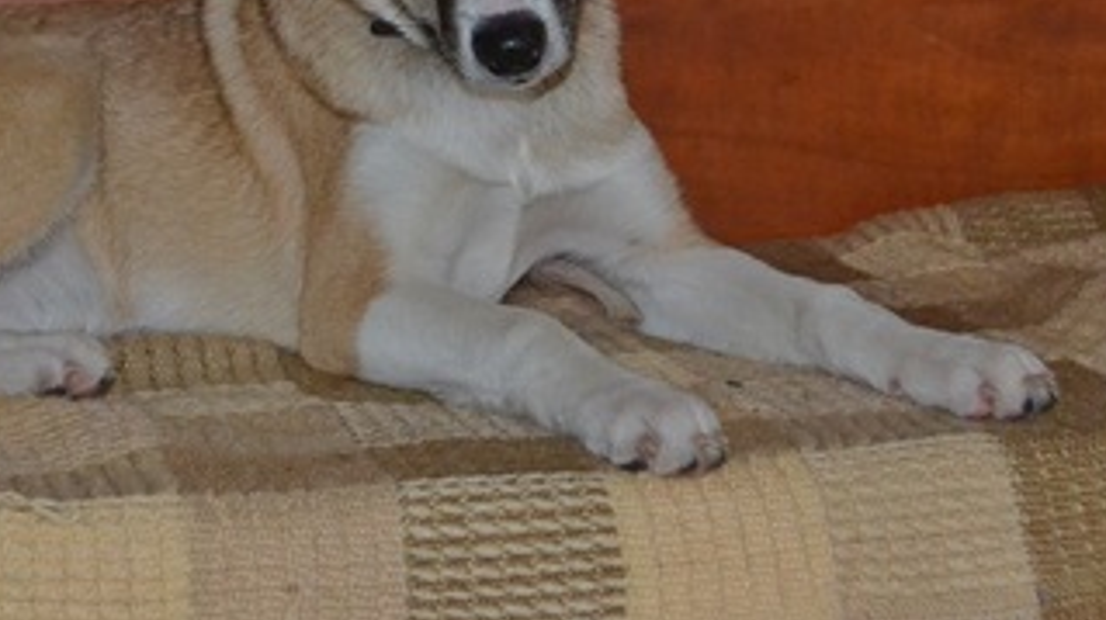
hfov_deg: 26.5
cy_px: 52
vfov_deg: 15.1
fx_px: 2315
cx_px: 263
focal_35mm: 79
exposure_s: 1/60
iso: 2000
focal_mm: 32
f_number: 4.8
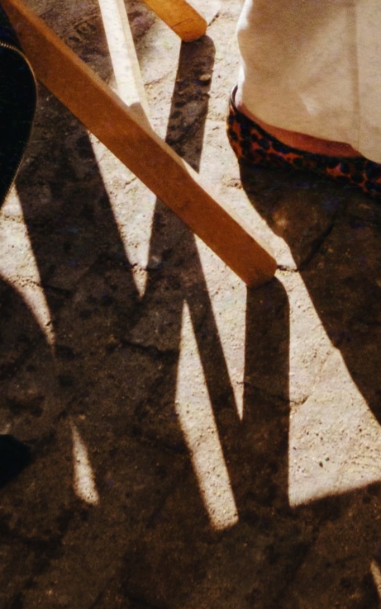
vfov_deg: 13.0
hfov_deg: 10.6
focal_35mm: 122
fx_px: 2028
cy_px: -846
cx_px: 427
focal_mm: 15.6
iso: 160
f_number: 16
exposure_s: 1/60
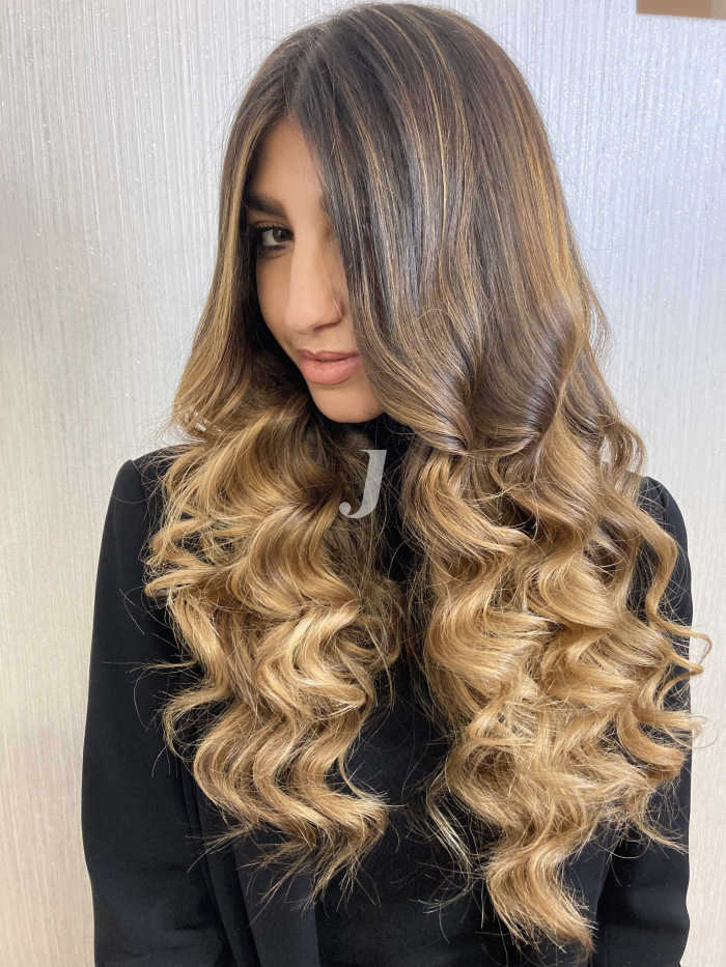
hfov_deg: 49.8
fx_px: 783
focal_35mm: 28
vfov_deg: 63.4
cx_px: 363
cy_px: 484
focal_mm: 3.99
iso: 320
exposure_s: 1/33
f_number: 1.8
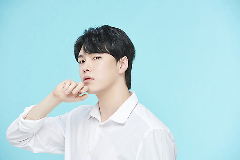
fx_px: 1067
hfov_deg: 12.8
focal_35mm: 160
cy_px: 80
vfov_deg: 8.6
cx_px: 120
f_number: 7.1
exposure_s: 1/125
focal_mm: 160
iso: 64
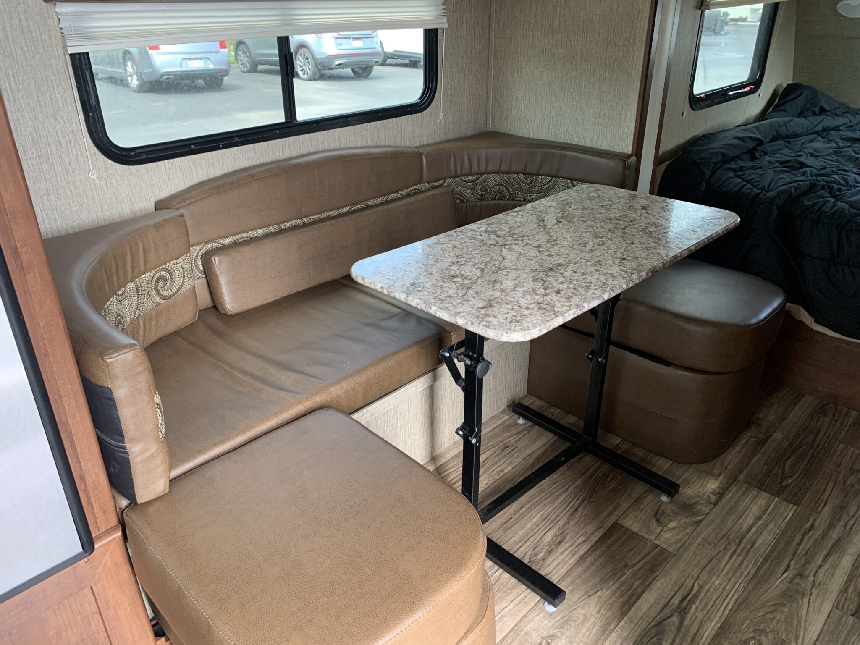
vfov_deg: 53.1
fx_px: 646
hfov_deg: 67.3
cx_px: 430
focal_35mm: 26
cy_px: 322
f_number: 1.8
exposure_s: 1/60
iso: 100
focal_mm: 4.25
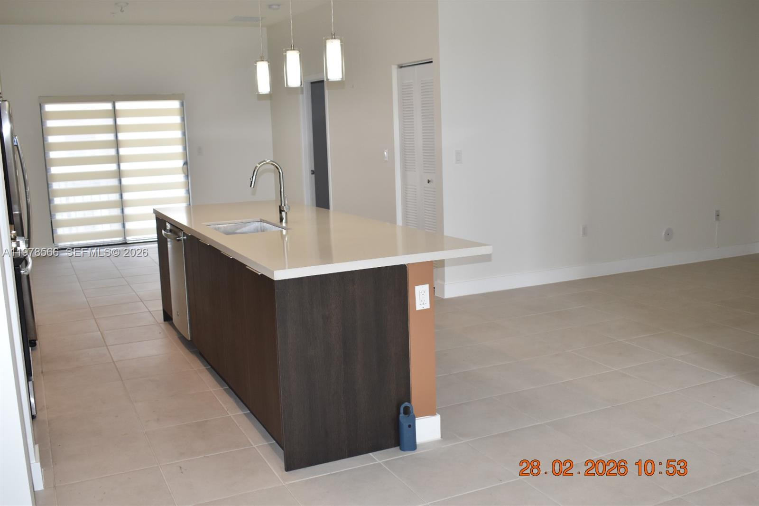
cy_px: 253
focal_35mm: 36
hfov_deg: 53.1
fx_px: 759
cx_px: 380
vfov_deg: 36.9
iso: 640
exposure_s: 1/125
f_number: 5.6
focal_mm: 24
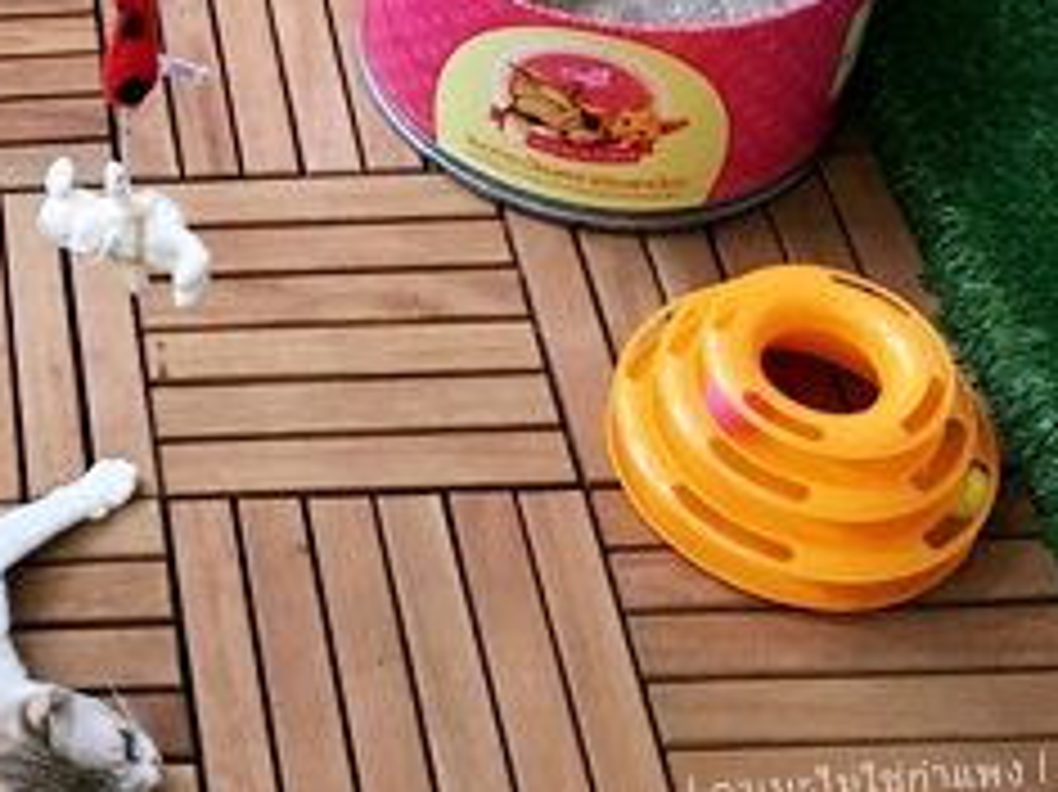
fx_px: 2261
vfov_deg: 19.1
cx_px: -284
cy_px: -86
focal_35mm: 74
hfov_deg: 23.5
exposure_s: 1/33
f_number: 2.2
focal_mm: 4.15
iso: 64
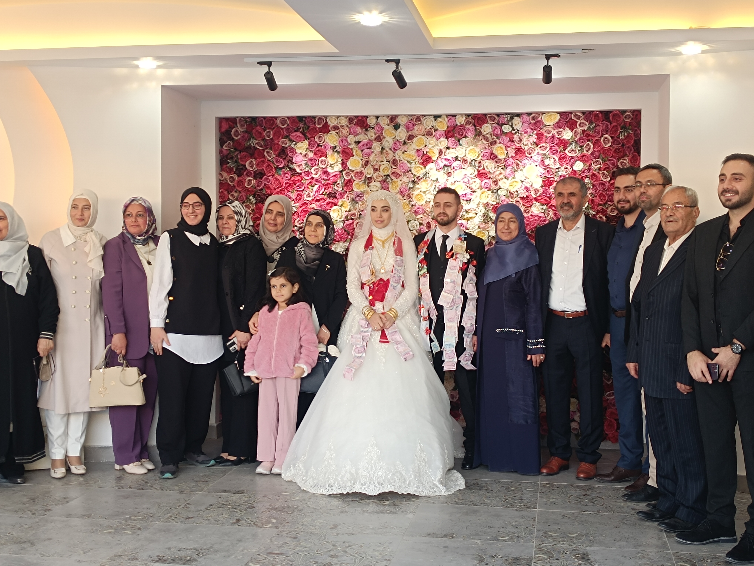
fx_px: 523
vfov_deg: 56.8
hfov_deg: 71.6
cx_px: 377
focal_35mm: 24
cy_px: 283
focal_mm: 5.59
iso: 157
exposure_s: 1/101
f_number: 1.88
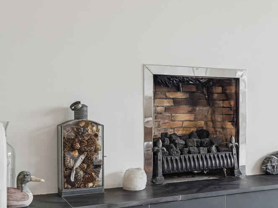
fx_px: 418
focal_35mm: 52
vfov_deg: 28.0
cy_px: 104
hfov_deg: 36.2
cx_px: 198
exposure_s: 1/100
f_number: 4
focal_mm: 35
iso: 640
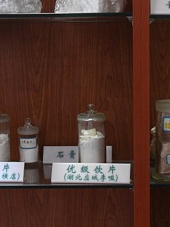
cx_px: 136
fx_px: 630
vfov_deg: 20.5
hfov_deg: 15.3
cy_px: 126
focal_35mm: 96
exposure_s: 1/125
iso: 2500
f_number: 4.5
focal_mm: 32
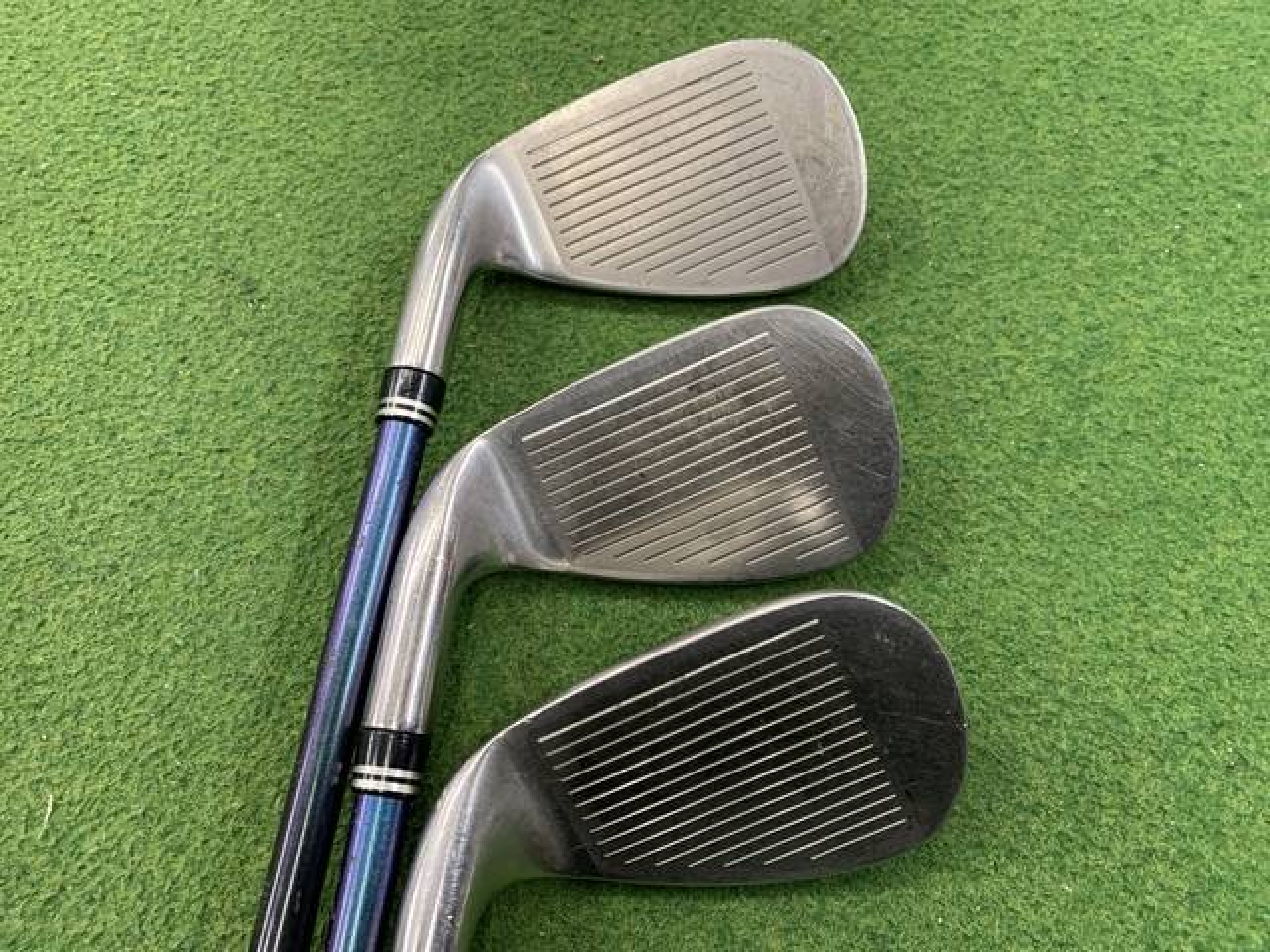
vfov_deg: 53.1
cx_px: 635
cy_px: 476
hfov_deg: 67.3
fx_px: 954
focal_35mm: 26
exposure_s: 1/60
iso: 200
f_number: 1.8
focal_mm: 4.25
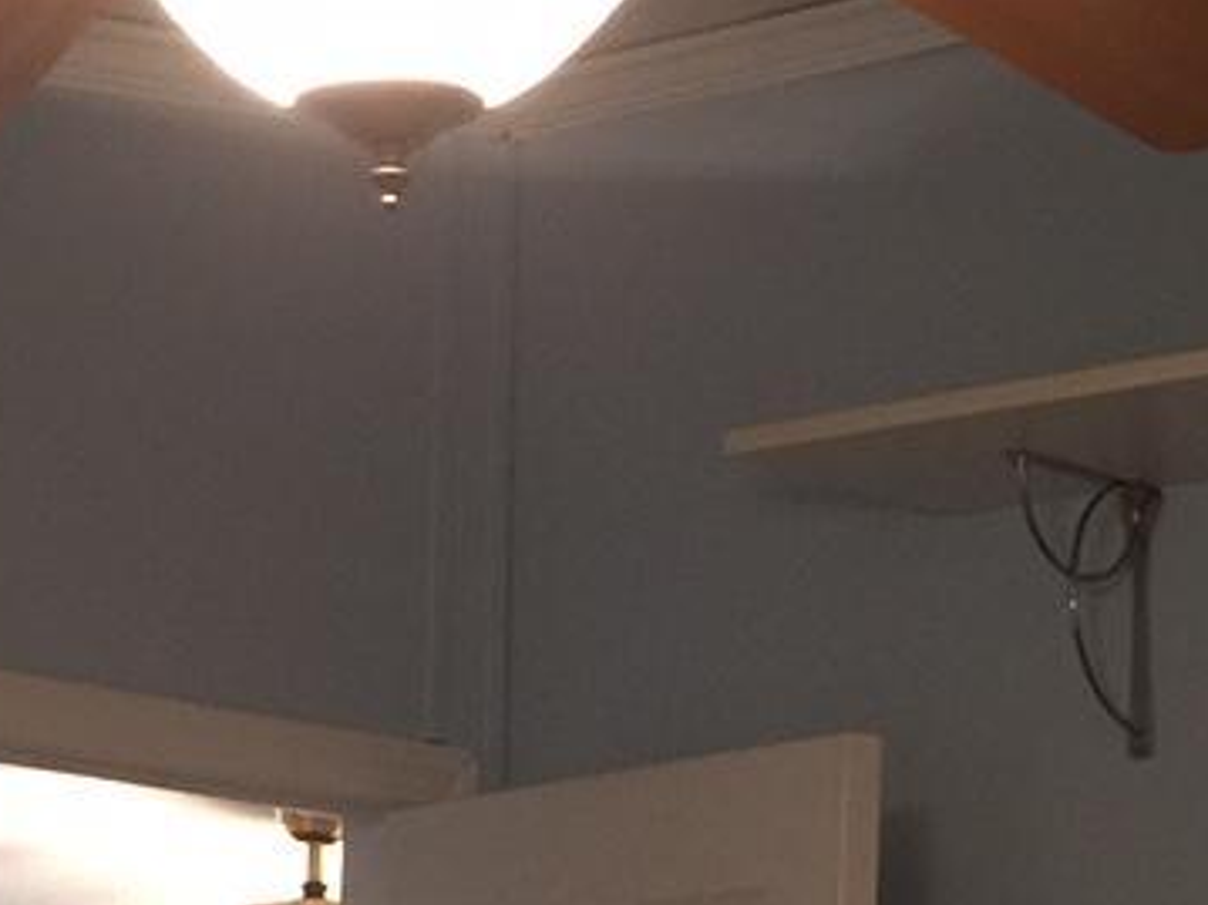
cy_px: 1514
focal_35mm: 132
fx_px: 4605
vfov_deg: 10.7
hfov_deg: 14.9
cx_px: 811
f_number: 2.2
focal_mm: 4.15
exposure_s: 1/4
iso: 64
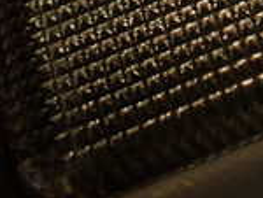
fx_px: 974
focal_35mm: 128
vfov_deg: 10.7
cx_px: 384
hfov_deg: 14.4
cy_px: -191
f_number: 2.4
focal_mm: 5.79
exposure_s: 1/60
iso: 100
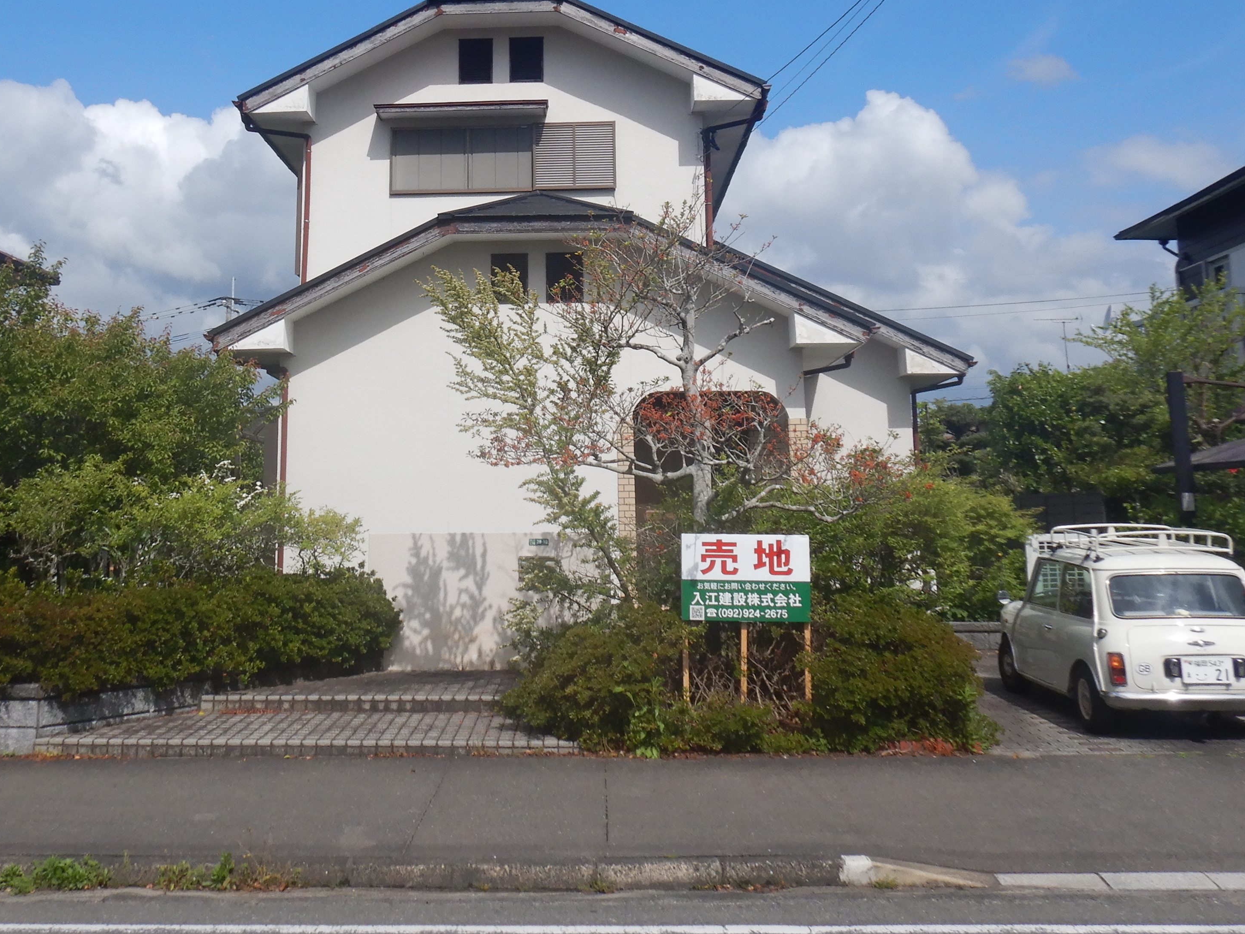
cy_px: 260
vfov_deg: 37.0
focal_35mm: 38
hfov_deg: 48.7
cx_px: 495
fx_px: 1367
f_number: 8.2
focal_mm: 4.3
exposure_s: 1/400
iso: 125
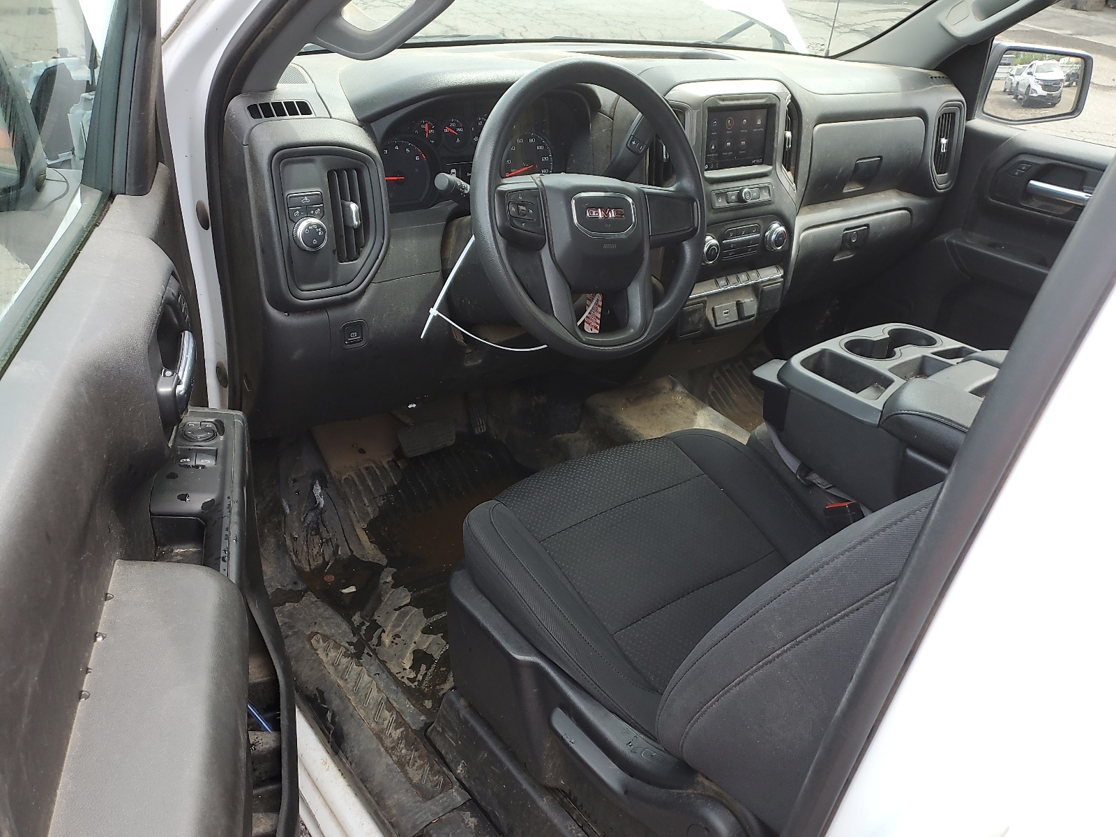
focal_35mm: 26
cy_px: 418
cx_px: 558
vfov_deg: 53.1
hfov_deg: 67.3
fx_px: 838
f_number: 1.5
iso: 50
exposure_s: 1/303
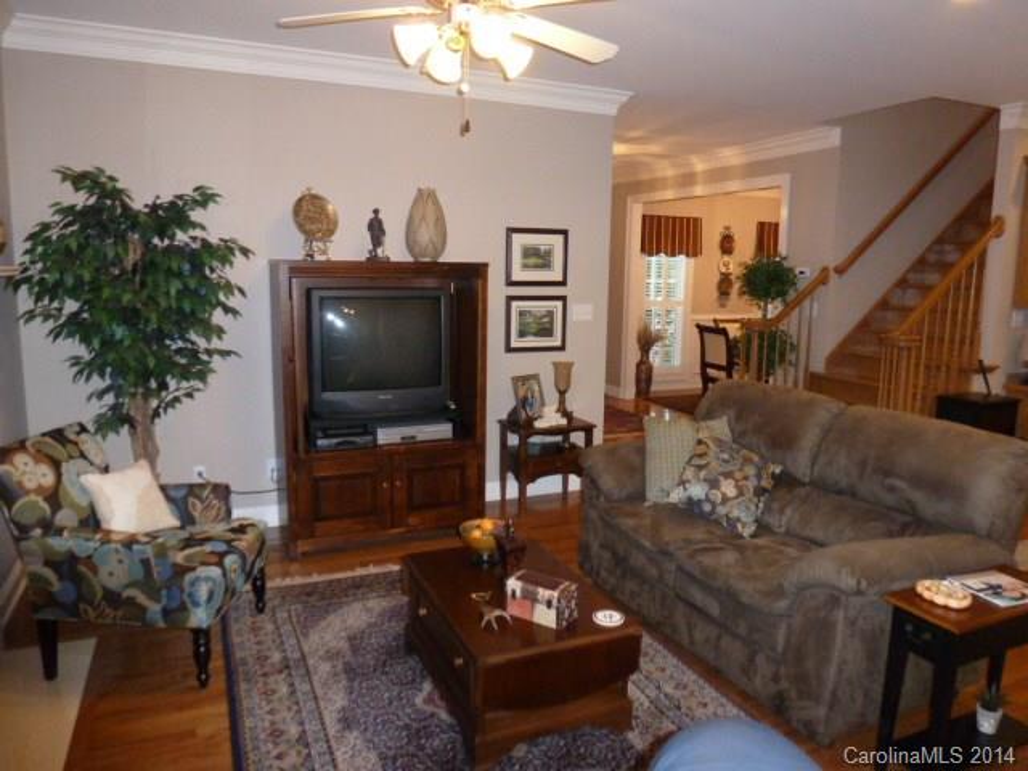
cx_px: 514
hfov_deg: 71.6
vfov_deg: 56.8
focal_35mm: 24
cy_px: 386
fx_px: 713
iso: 640
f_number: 3.3
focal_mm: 4.3
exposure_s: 1/60
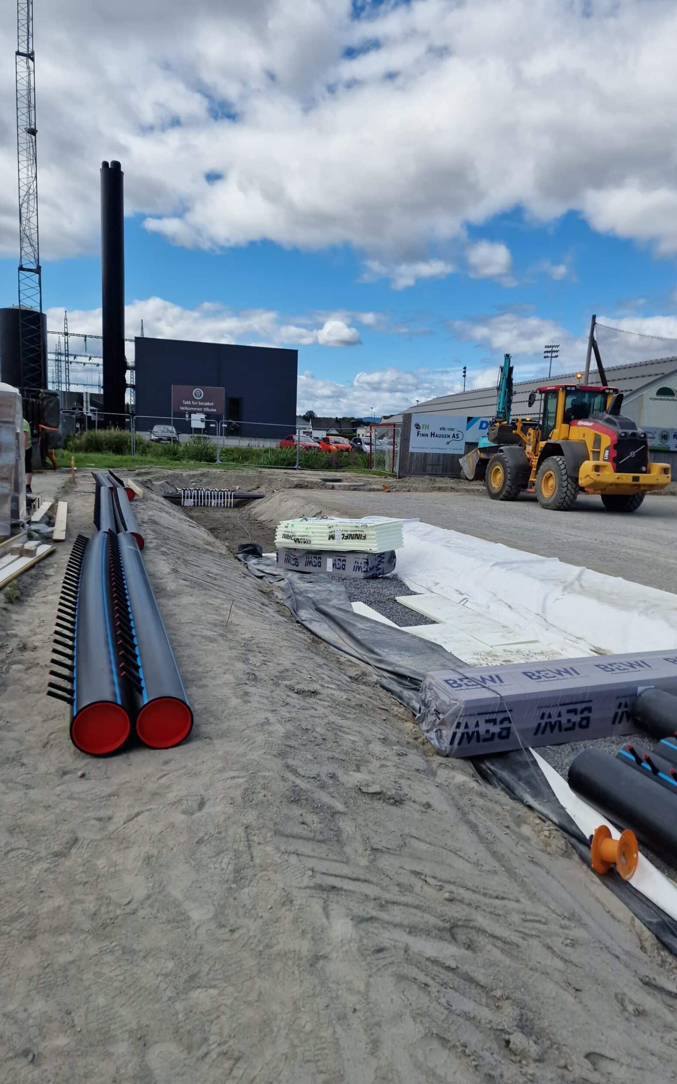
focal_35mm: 25
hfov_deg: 49.2
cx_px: 369
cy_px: 552
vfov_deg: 72.5
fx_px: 738
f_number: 1.8
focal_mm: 6.4
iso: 50
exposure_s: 1/1552
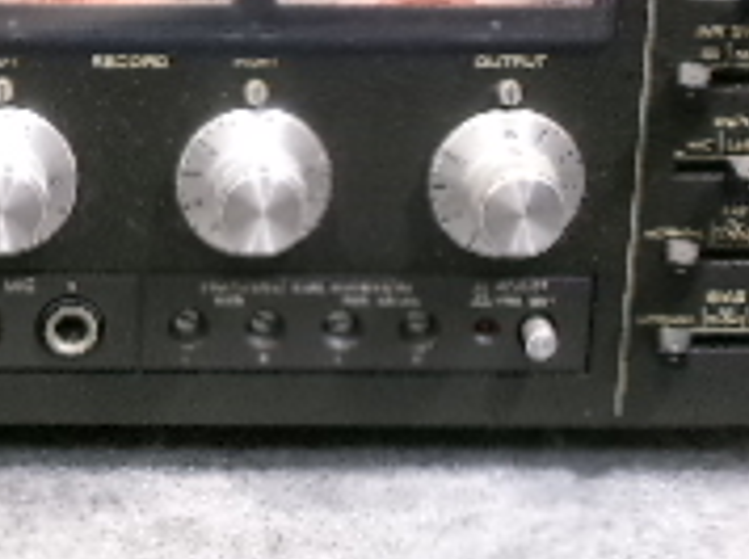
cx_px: -227
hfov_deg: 12.4
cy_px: 88
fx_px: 3349
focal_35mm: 155
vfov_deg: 9.5
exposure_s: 1/17
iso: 443
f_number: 4.7
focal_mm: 7.8
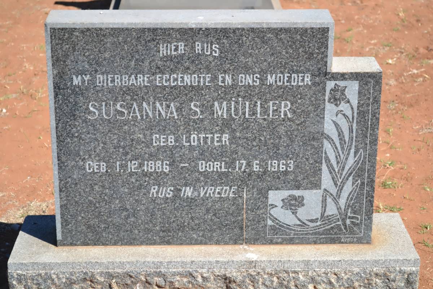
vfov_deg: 16.6
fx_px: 992
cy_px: 144
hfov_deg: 24.6
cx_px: 216
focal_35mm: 82
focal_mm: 55
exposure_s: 1/125
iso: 220
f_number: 5.6
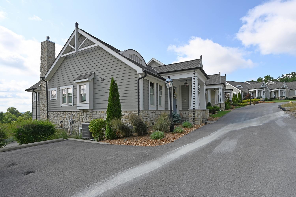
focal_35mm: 14
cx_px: 148
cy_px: 98
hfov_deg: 104.3
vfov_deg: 81.2
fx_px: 115
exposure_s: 1/320
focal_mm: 14
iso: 100
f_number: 6.3
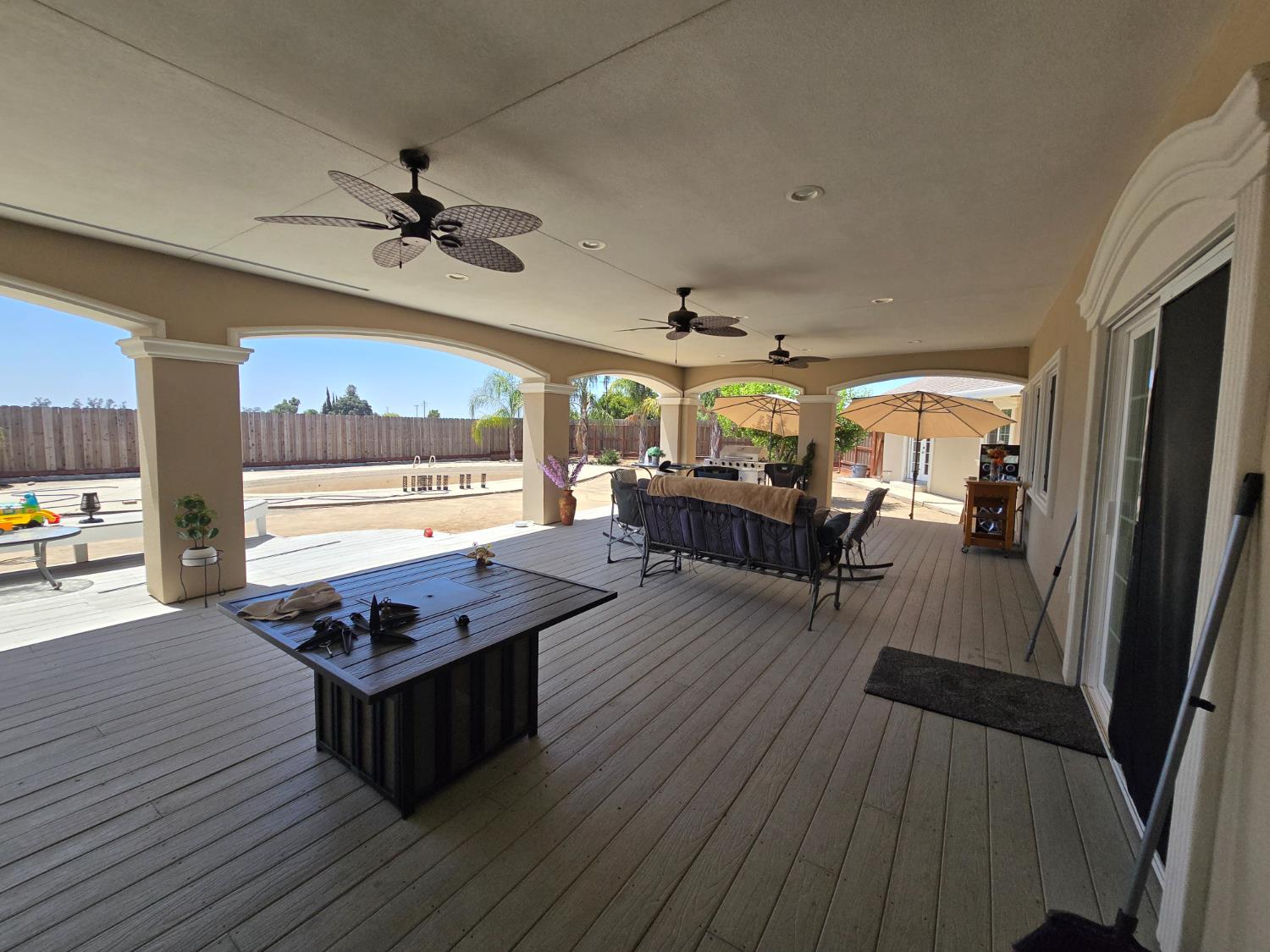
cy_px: 476
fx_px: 477
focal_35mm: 13
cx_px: 635
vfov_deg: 89.9
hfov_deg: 106.2
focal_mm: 2.2
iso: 100
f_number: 2.2
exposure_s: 1/2000
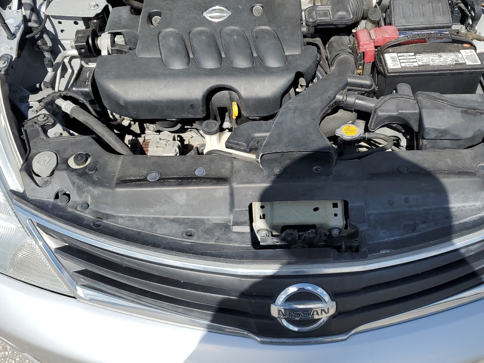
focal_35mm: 34
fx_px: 475
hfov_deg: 53.7
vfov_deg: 41.8
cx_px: 282
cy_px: 178
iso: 50
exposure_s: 1/3333
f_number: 1.5
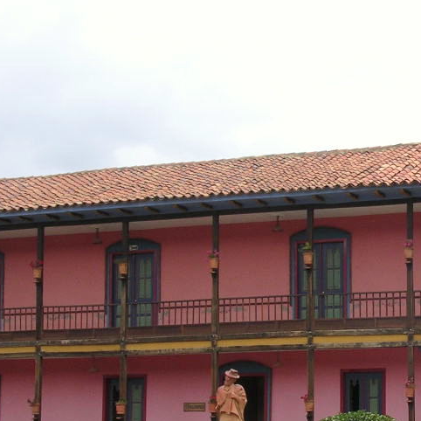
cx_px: 438
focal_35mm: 92
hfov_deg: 18.3
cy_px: 299
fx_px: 1266
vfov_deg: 18.8
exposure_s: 1/139
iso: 100
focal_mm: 7.5
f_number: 6.2
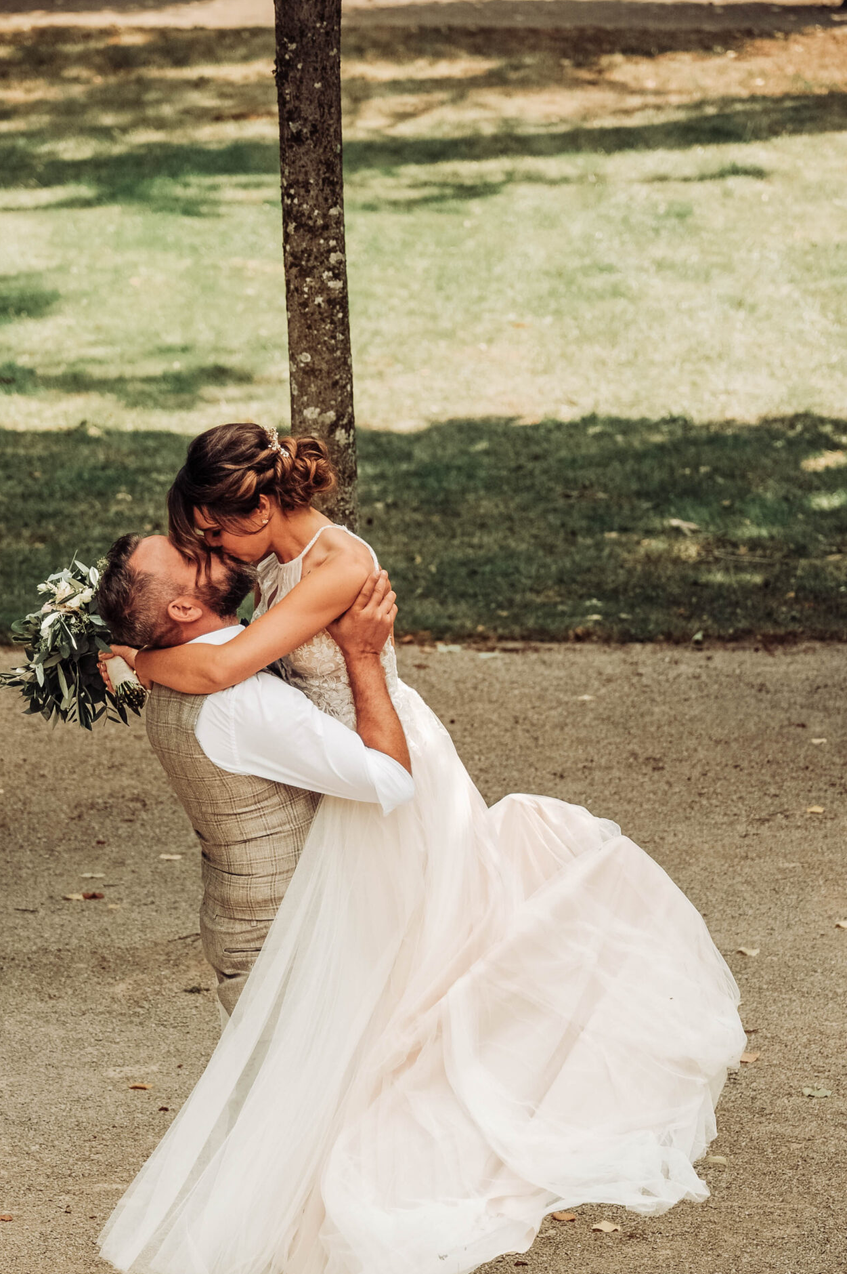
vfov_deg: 11.6
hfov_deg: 7.7
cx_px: 313
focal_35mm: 177
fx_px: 6254
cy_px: 806
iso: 160
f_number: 5
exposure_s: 1/640
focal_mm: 130
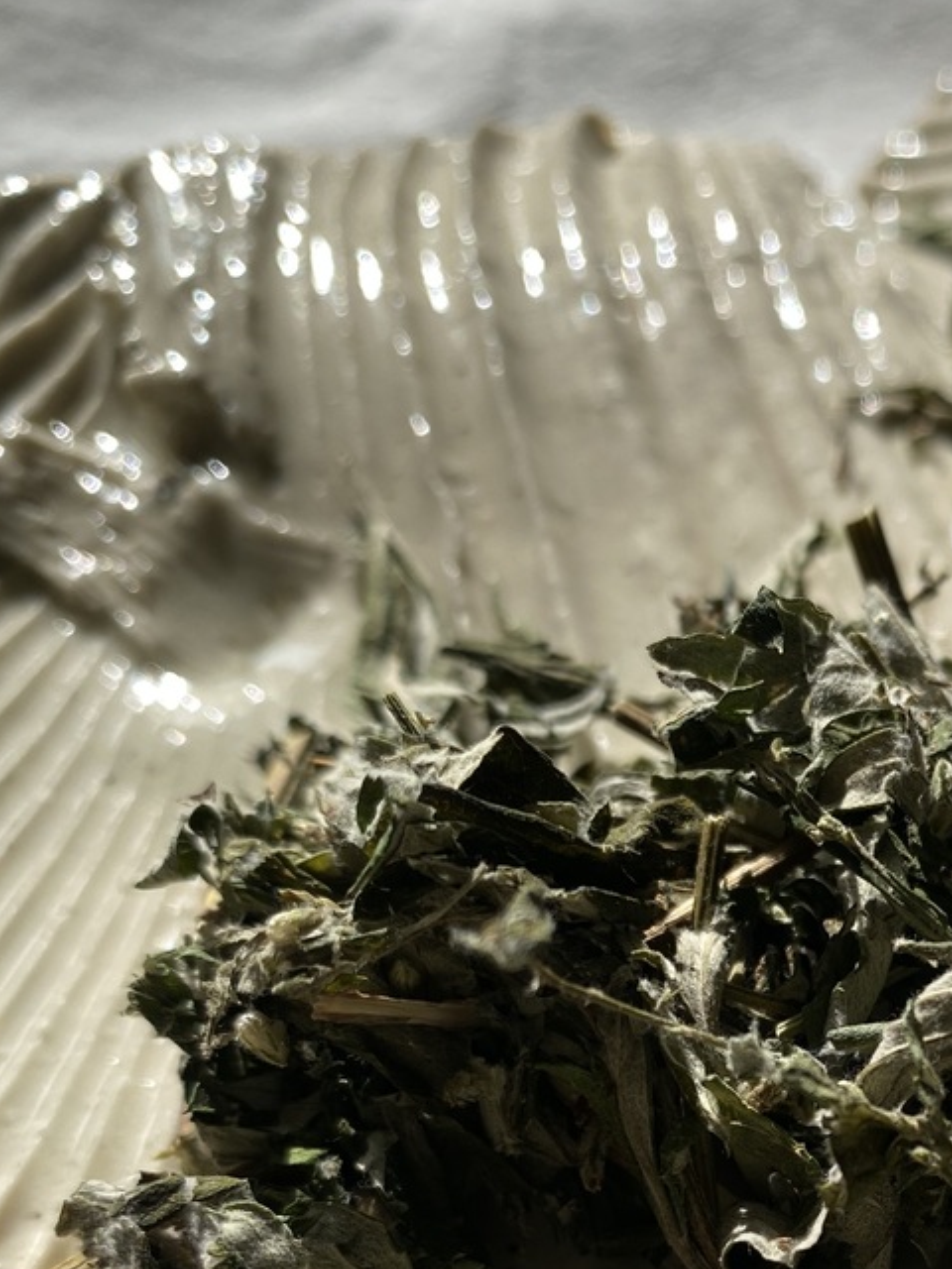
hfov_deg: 28.1
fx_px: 1833
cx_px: 843
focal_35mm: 50
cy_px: 1196
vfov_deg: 35.4
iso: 32
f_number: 1.8
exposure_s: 1/387
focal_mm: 4.25
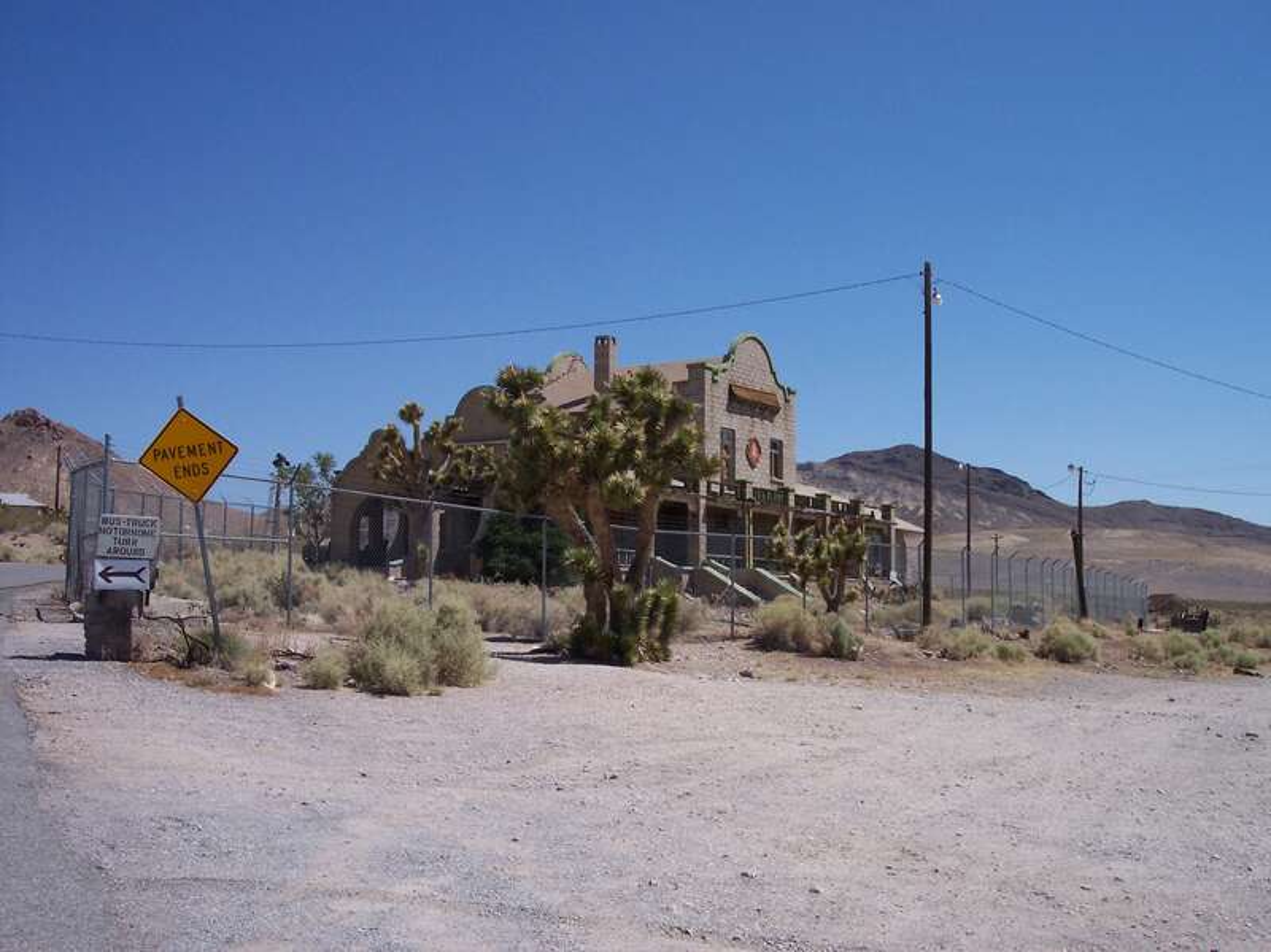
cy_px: 476
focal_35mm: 38
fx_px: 1394
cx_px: 636
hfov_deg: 49.0
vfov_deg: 37.7
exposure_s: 1/1000
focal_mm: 8
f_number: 4.8
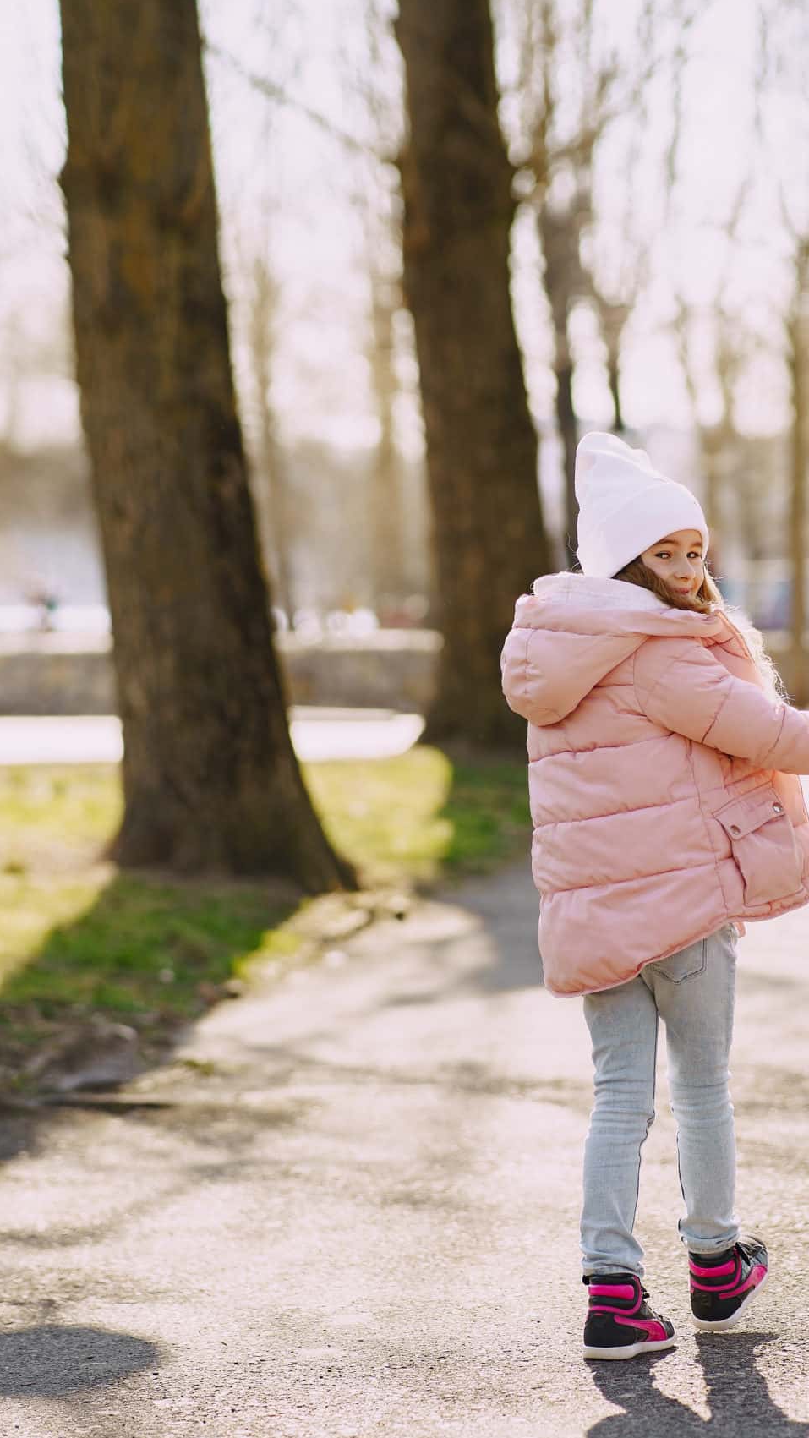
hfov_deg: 9.0
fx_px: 5109
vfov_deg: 16.0
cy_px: 718
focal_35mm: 134
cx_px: 728
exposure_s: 1/1250
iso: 100
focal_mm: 85
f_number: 2.2
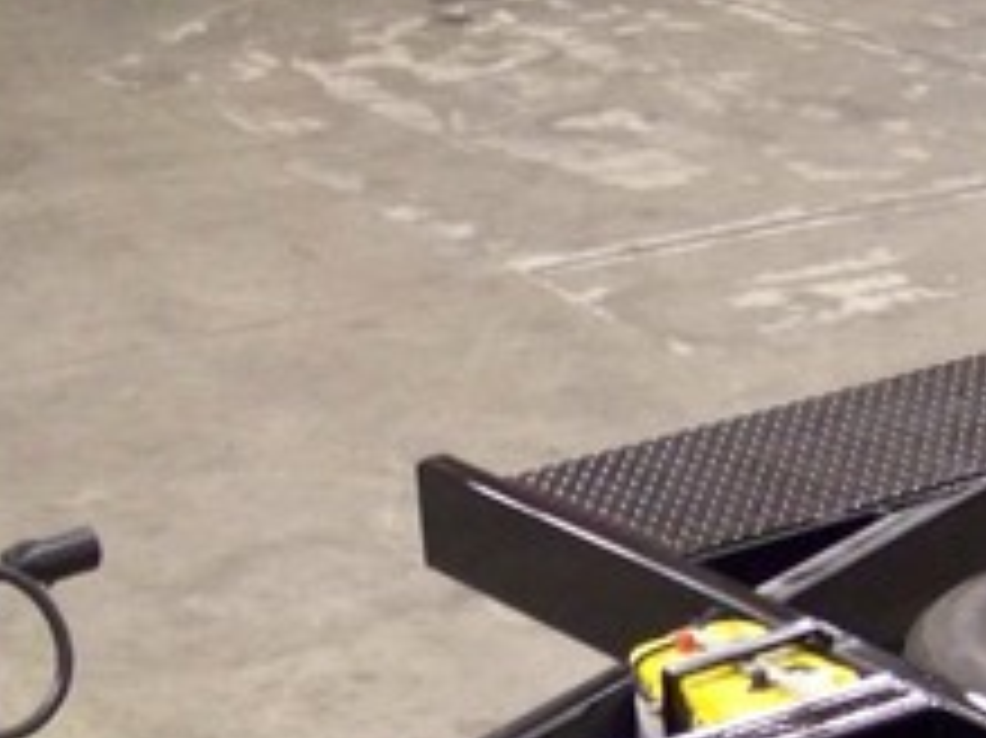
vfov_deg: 12.7
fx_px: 3274
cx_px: 743
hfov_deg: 17.0
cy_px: 758
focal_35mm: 115
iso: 400
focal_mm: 5.85
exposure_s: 1/20
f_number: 2.8
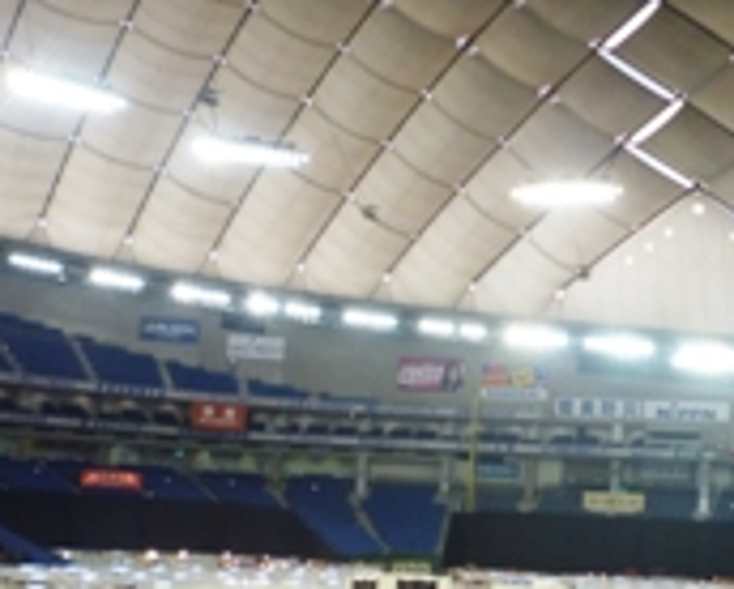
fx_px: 1479
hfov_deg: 27.2
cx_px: 619
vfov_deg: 22.4
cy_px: 388
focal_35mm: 68
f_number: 2.8
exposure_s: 1/40
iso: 80
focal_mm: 4.4
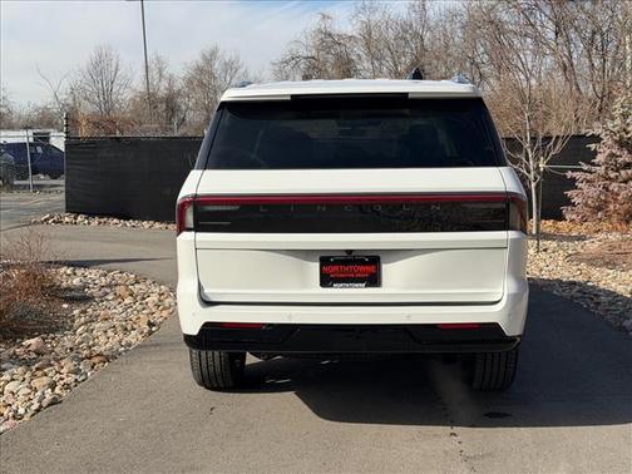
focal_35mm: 48
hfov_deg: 39.7
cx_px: 316
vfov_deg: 30.3
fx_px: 876
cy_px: 237
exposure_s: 1/4878
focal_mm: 6.76
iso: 64
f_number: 1.78
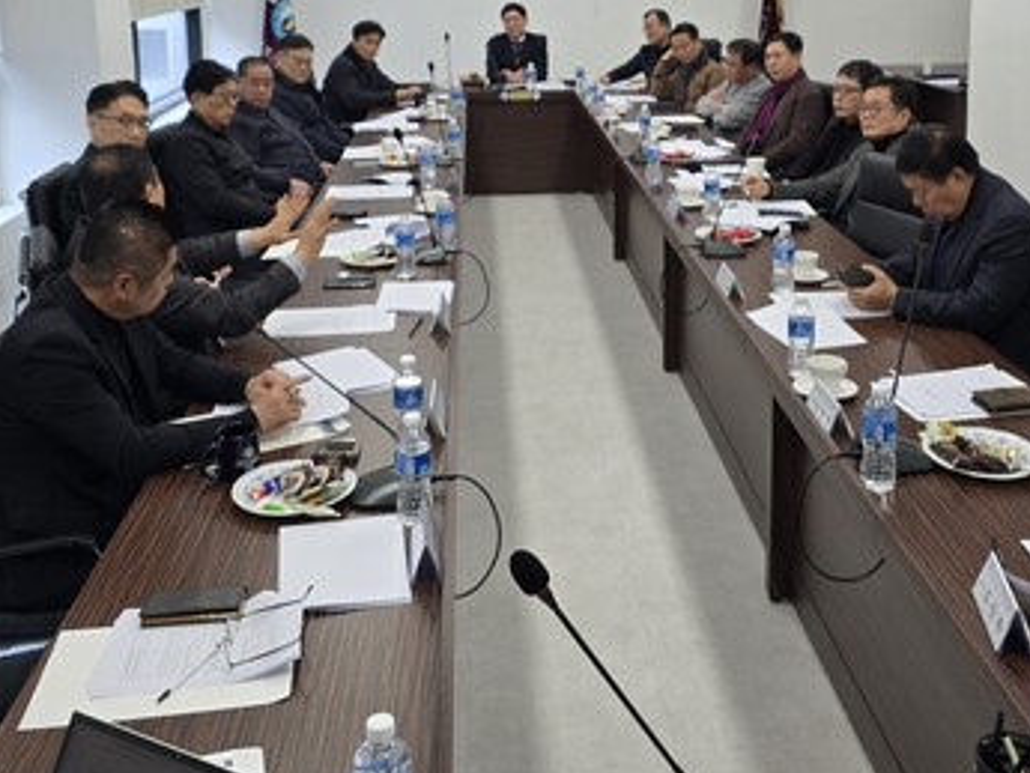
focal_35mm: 40
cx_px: 558
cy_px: 143
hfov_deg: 46.7
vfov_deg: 34.7
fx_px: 1191
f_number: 1.7
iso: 80
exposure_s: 1/120
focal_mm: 6.3
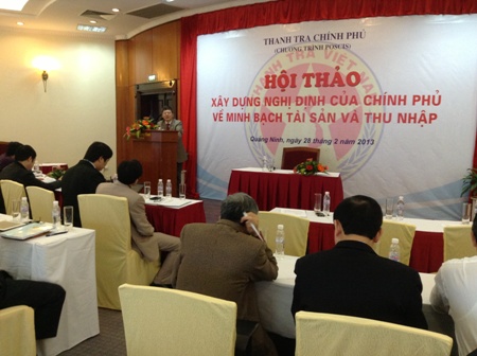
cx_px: 238
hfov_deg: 55.4
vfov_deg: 42.8
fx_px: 454
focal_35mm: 33
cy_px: 178
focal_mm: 3.3
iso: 160
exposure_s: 1/24
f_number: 2.4
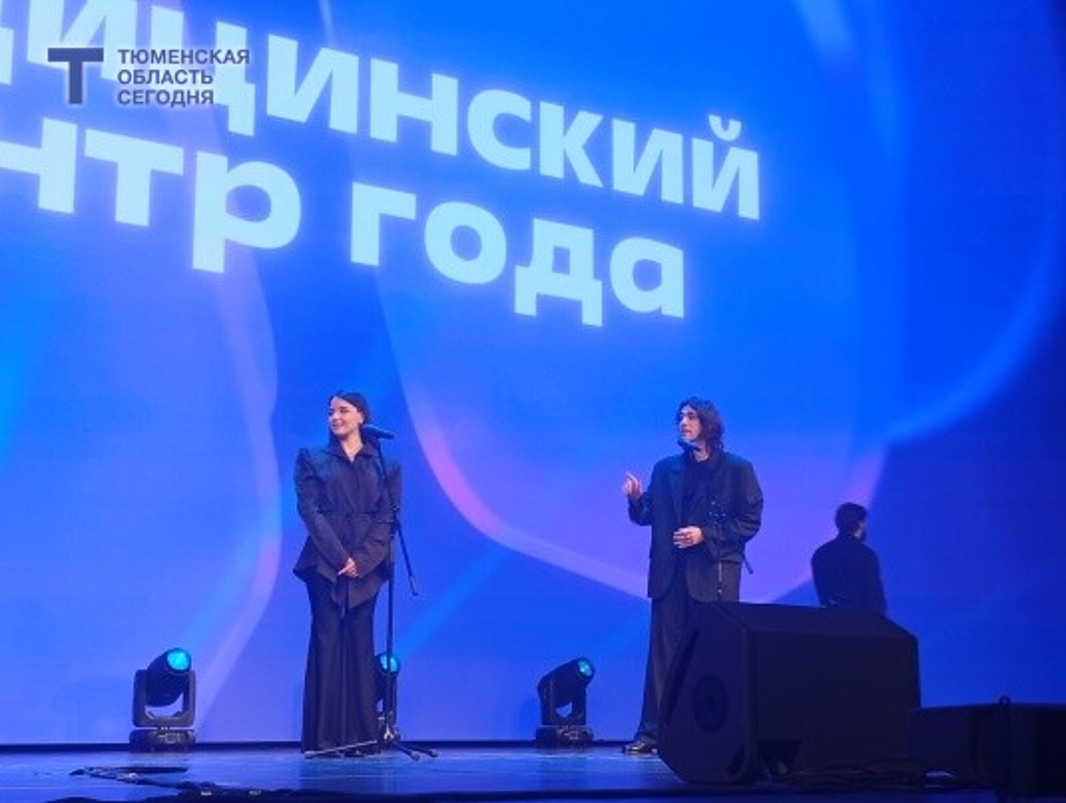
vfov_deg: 28.1
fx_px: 1604
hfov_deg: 36.8
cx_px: 533
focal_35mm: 52
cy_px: 402
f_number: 1.8
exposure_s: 1/50
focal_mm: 3.96
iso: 127
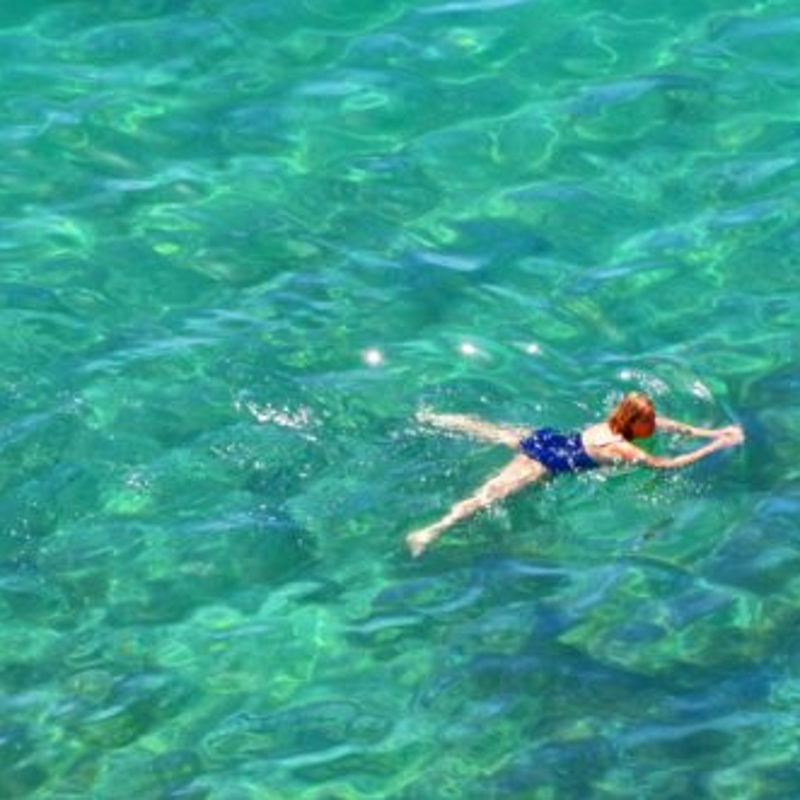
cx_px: 486
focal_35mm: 578
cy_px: 400
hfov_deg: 3.0
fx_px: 15113
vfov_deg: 3.0
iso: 250
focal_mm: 300
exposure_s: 1/500
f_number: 5.6
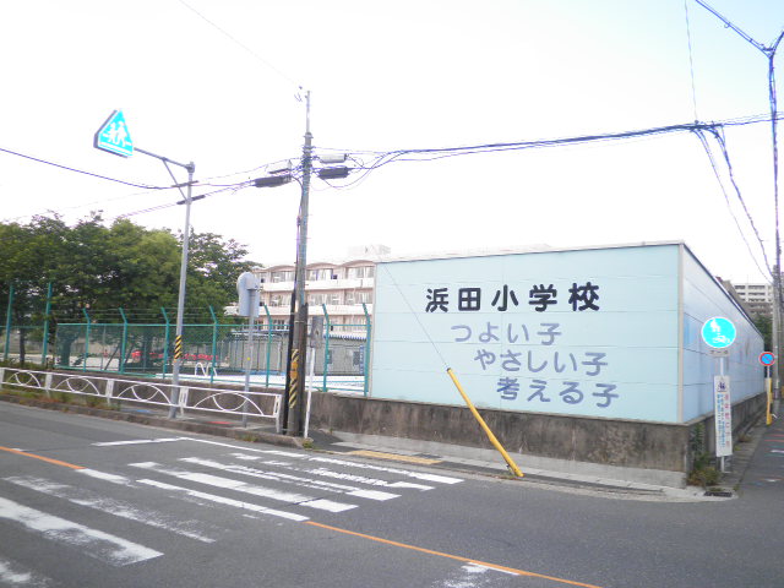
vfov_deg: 53.1
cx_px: 392
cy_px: 294
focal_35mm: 26
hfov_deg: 67.3
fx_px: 589
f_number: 2.8
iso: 64
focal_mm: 4.7
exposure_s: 1/200
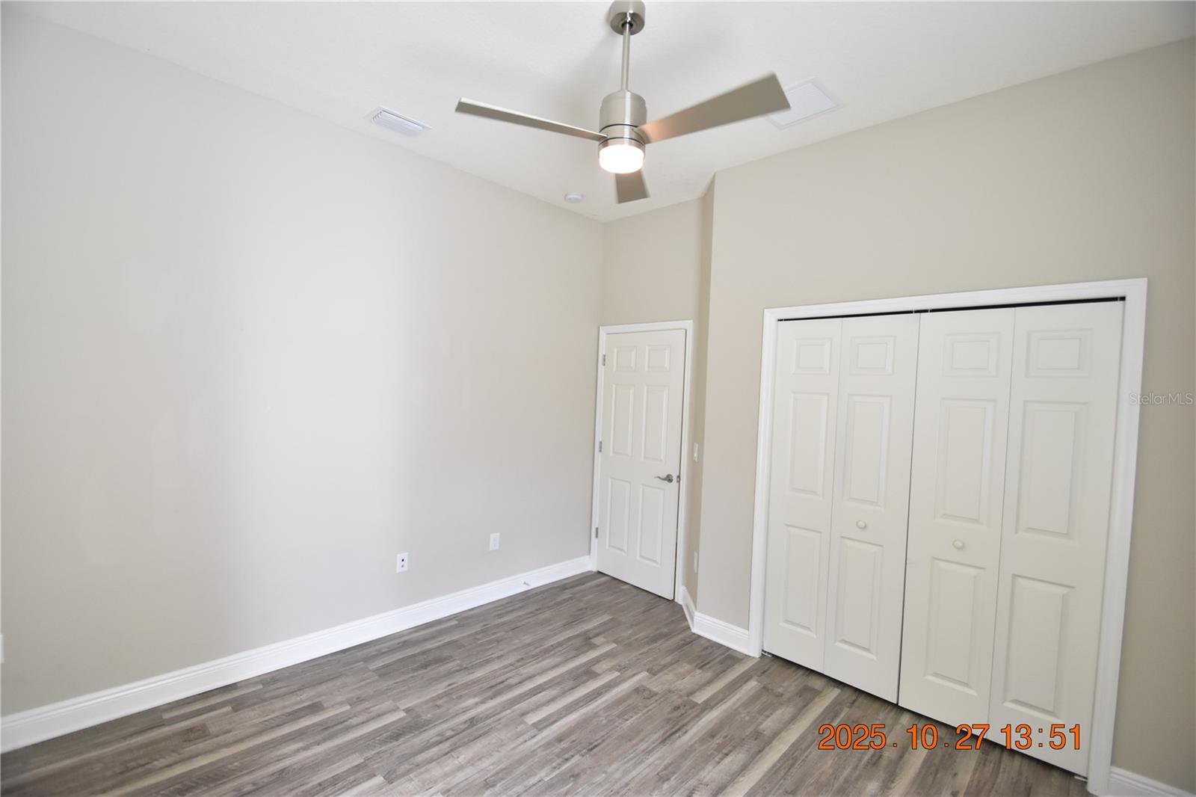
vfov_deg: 77.3
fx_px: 498
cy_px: 398
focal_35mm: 15
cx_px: 598
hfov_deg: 100.4
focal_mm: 10
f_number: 3.5
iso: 800
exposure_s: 1/250
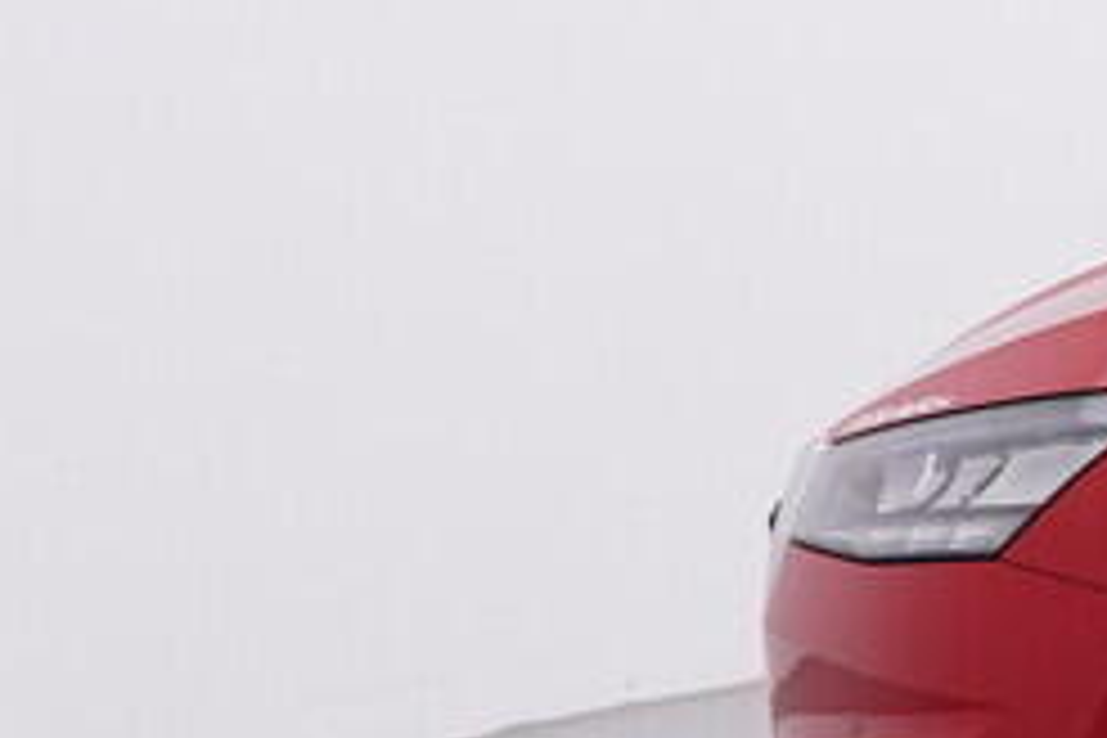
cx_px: 2786
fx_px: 4057
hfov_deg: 12.0
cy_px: 567
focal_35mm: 132
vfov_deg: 10.4
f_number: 5
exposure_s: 1/80
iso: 200
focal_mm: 15
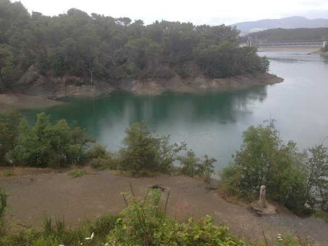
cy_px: 123
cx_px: 164
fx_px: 313
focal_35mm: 33
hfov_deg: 55.4
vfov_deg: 42.9
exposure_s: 1/596
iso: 50
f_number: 2.4
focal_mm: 4.12
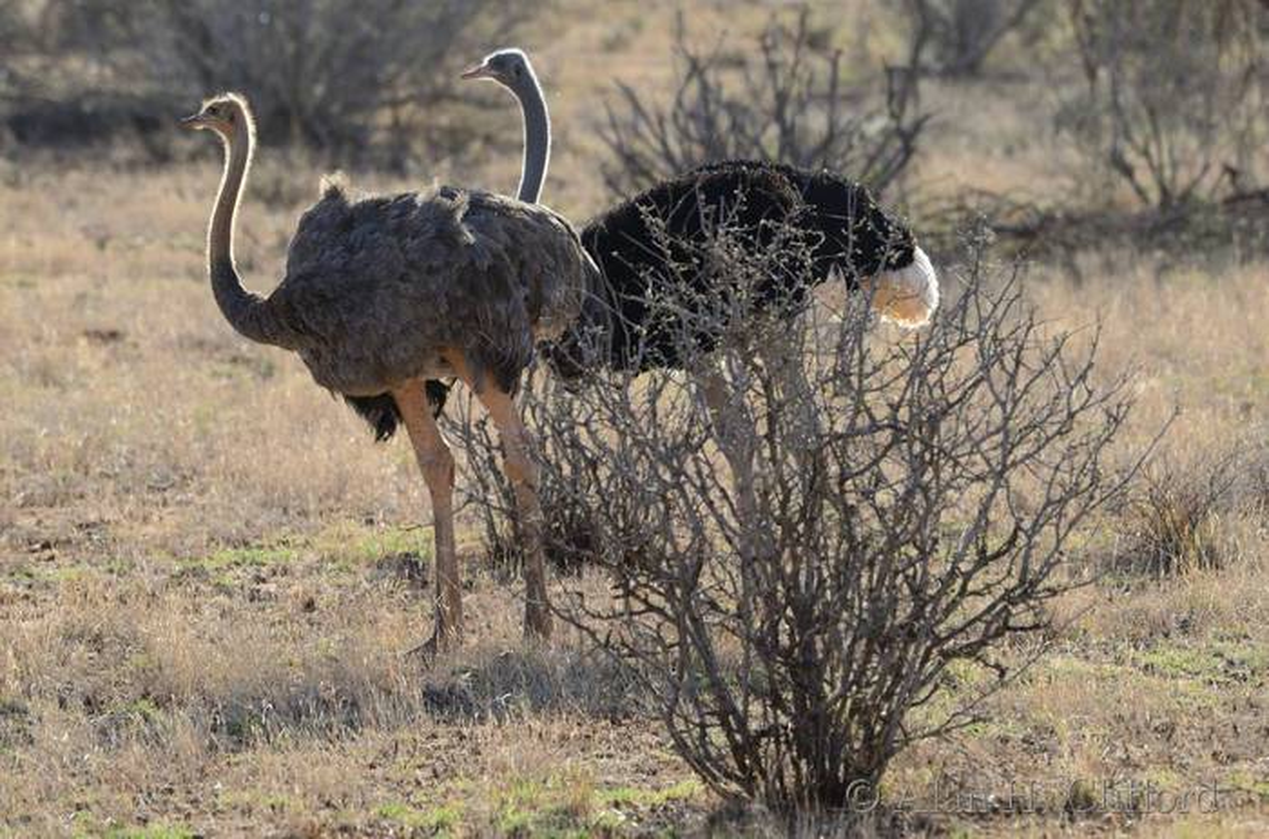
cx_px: 634
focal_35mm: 450
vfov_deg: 3.0
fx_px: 15823
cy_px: 420
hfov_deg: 4.6
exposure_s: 1/500
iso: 220
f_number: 5.3
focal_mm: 300
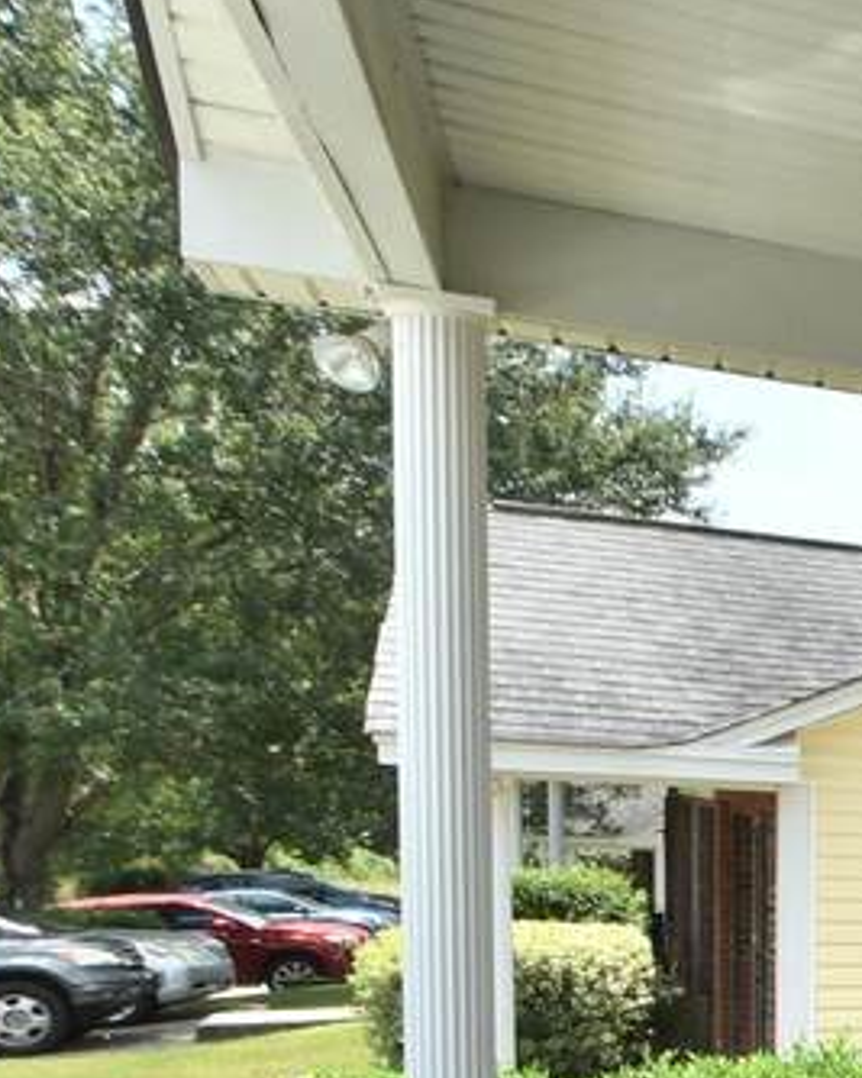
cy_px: 949
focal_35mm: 54
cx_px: 1711
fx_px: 1723
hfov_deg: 18.6
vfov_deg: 33.1
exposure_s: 1/400
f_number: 7.1
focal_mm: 10
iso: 200
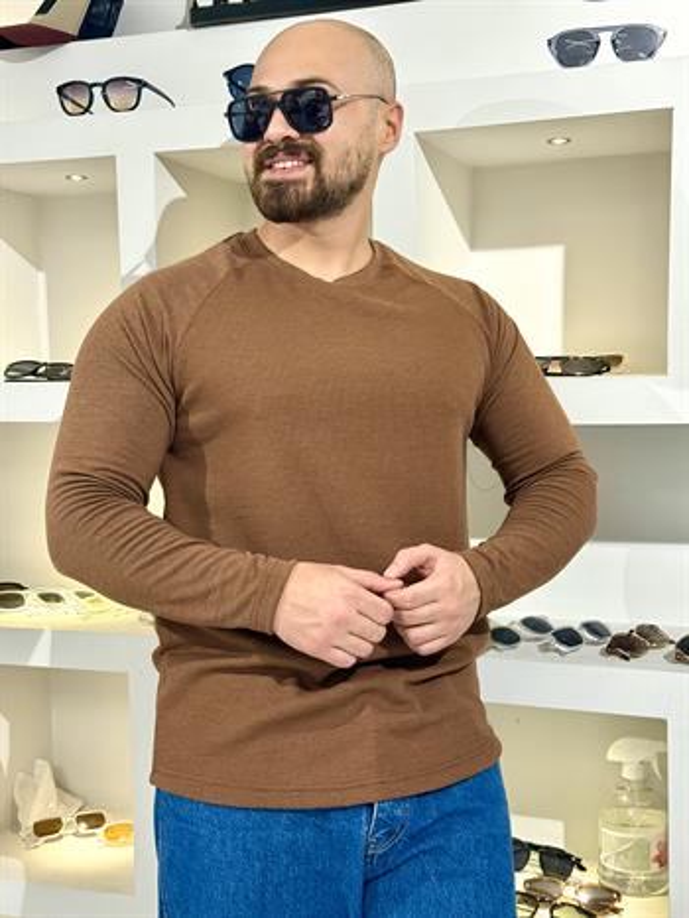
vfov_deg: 39.6
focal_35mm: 48
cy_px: 459
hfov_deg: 30.3
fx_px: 1273
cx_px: 344
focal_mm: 6.76
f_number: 1.78
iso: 125
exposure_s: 1/100
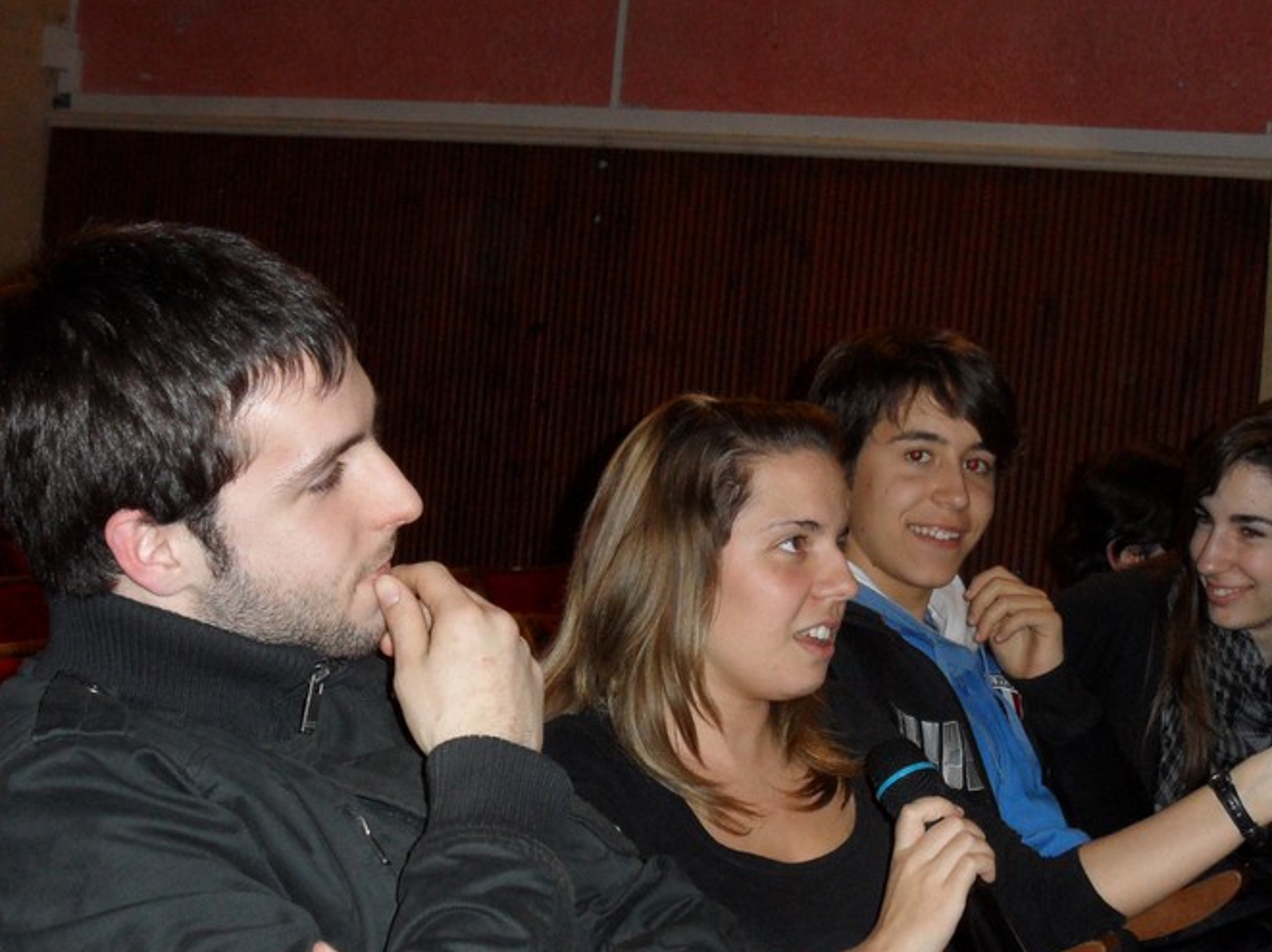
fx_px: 2277
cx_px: 839
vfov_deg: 23.5
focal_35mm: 62
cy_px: 635
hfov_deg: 31.0
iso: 200
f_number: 3.6
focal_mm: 6.5
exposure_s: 1/45
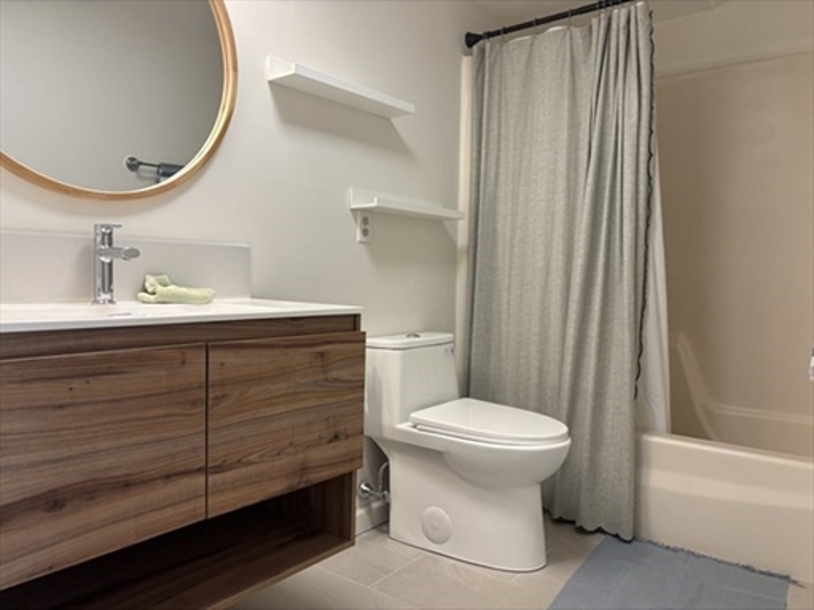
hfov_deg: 67.3
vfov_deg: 53.0
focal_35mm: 26
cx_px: 407
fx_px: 611
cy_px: 305
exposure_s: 1/60
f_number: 1.6
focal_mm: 5.96
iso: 80
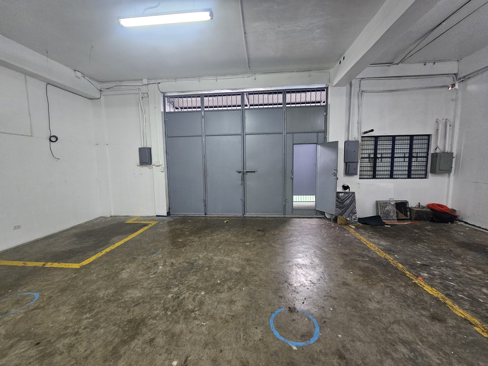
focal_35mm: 13
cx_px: 244
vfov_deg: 89.9
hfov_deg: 106.2
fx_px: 183
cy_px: 183
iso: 400
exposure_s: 1/30
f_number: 2.2
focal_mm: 2.2
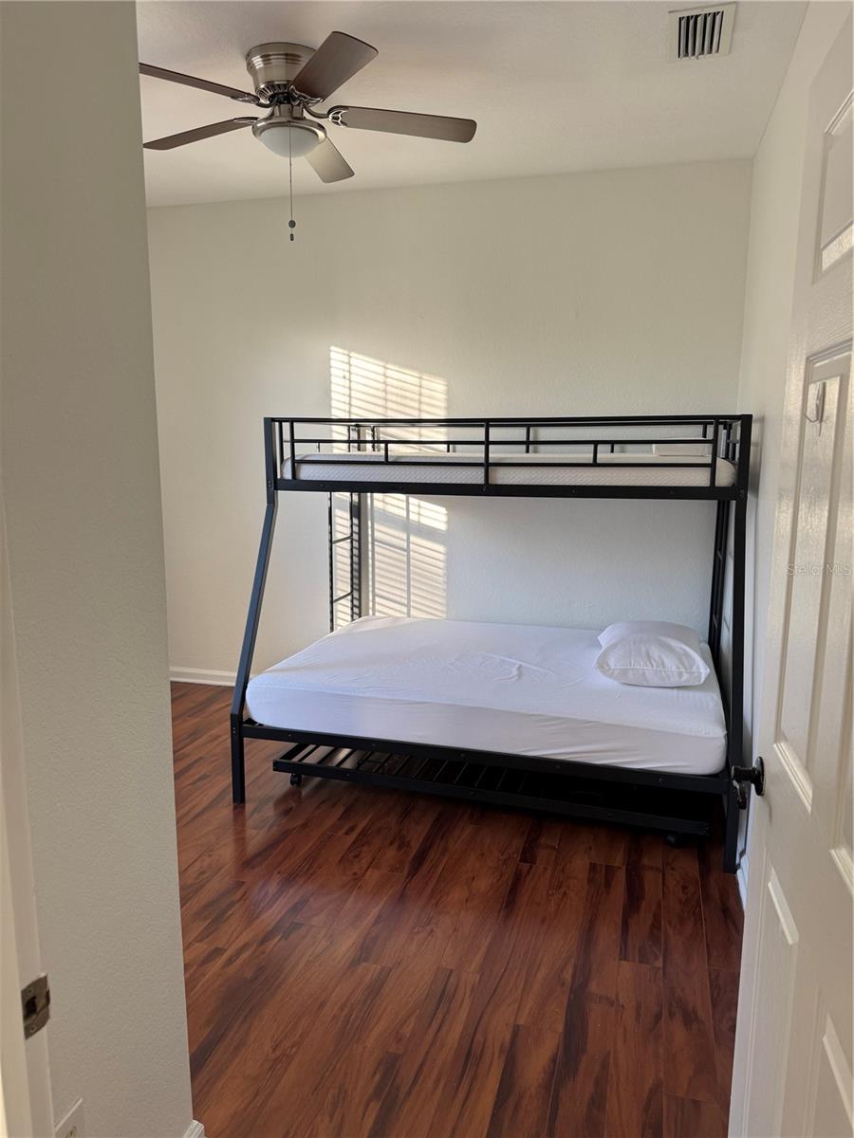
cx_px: 427
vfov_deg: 71.6
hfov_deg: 56.8
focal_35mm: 24
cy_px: 569
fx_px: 789
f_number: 1.78
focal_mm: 6.76
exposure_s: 1/121
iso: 80
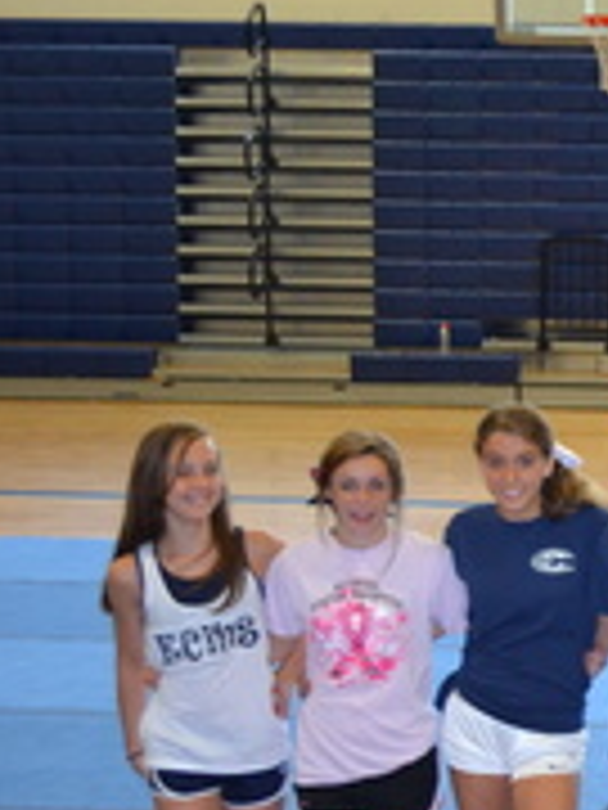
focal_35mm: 144
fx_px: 3372
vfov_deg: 13.6
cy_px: 718
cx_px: 1387
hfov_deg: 9.3
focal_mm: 28
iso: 900
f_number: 4.5
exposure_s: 1/60
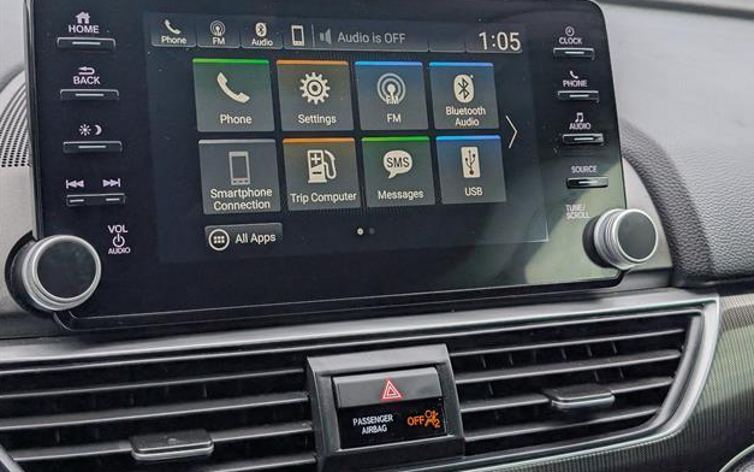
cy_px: 196
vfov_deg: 24.4
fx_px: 1089
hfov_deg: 38.2
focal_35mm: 53
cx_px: 379
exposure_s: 1/370
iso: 20
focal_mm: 6.9
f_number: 1.68
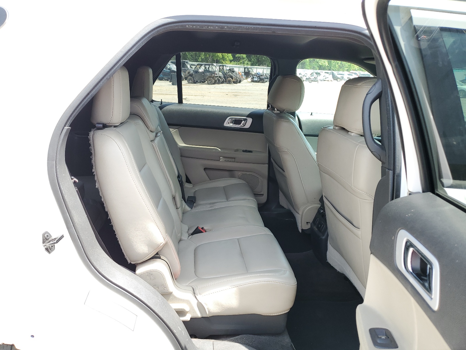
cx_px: 233
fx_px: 350
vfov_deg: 53.1
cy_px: 175
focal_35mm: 26
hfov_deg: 67.3
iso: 50
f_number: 1.5
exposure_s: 1/256
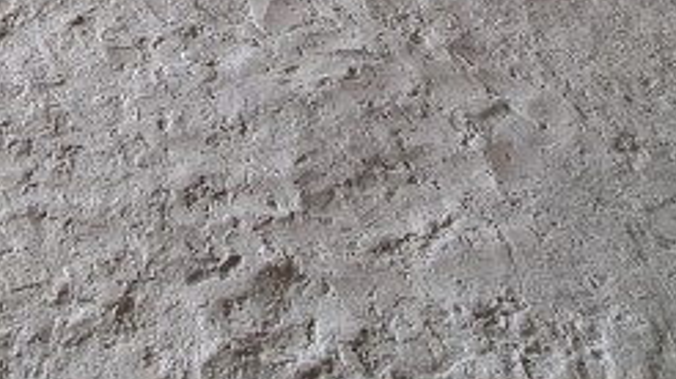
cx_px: -3
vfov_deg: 13.6
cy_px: -568
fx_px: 1057
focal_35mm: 59
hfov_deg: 32.6
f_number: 2.2
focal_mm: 1.74
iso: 64
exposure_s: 1/100
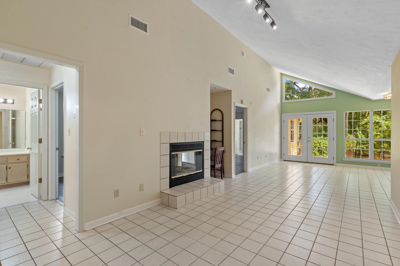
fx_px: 189
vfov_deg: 70.4
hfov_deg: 93.3
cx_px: 200
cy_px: 133
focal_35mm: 17
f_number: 9
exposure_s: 1/1.25
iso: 100
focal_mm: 17
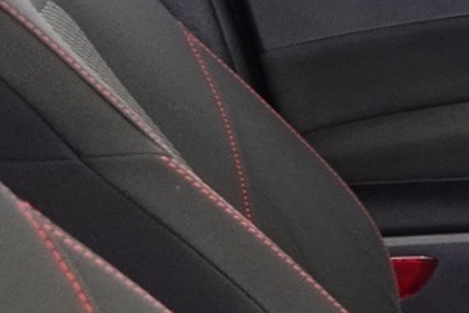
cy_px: 316
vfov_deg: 10.6
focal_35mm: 128
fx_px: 1668
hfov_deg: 11.9
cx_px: 1231
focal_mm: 9.4
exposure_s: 1/13
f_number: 1.8
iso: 800
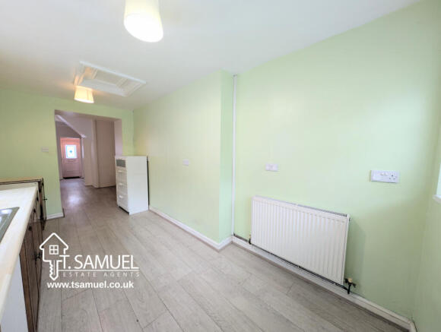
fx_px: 153
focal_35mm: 12
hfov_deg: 110.4
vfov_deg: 94.7
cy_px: 166
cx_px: 220
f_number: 1.95
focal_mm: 2.23
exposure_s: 1/100
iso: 97
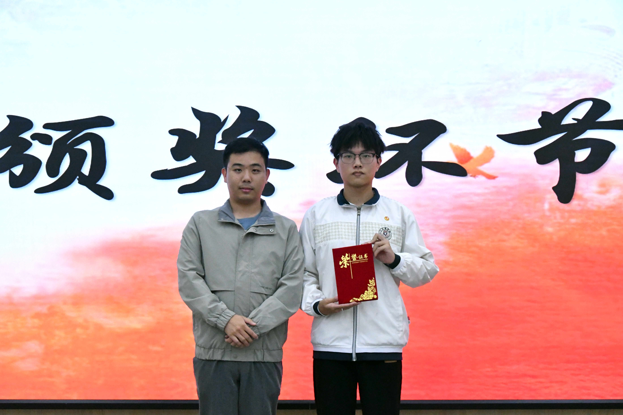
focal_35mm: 97
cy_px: 208
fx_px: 1679
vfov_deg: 14.1
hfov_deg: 21.0
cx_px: 312
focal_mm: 65
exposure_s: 1/320
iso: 10000
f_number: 10
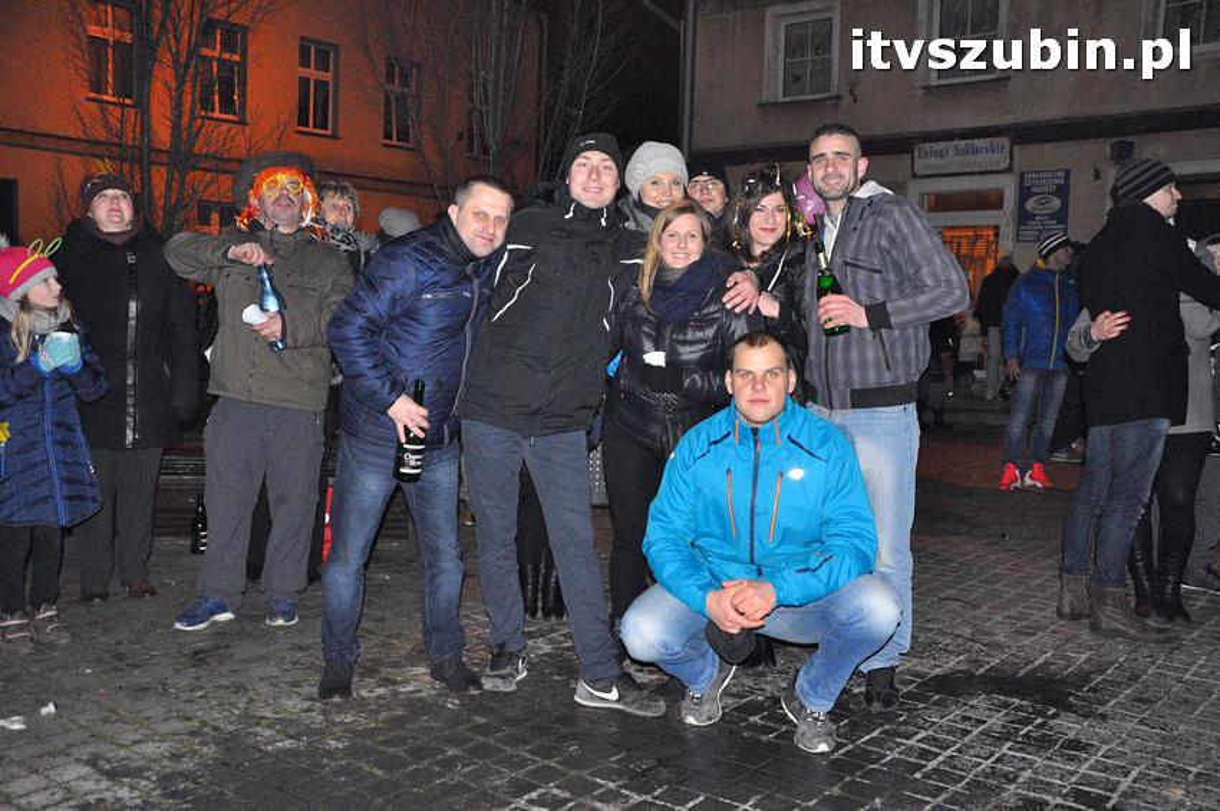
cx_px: 610
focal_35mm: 33
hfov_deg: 57.3
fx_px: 1117
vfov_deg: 39.9
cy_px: 406
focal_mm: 22
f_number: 5.6
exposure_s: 1/60
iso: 3200
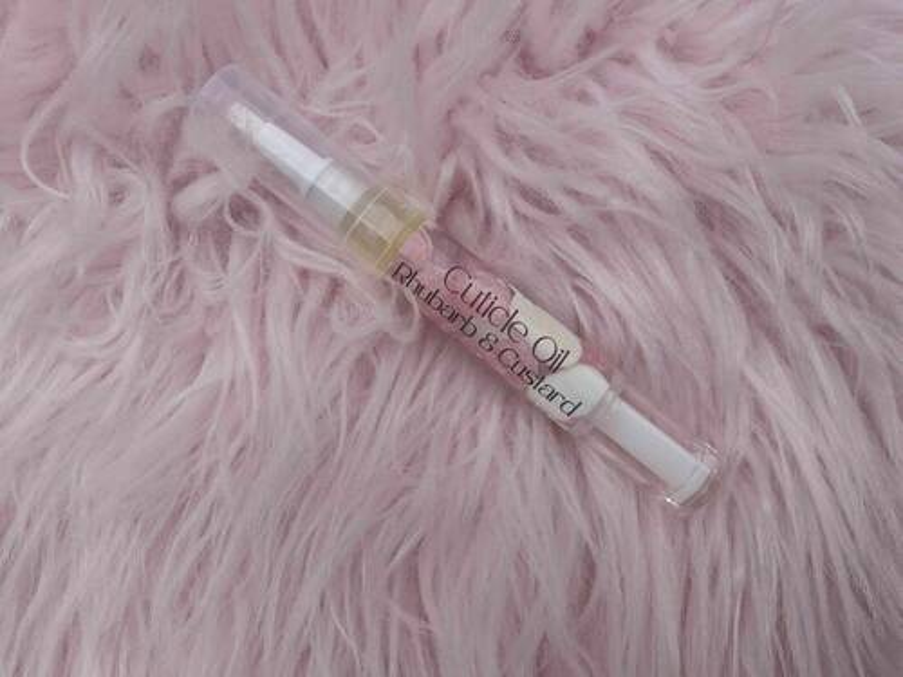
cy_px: 338
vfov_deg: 48.2
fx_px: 756
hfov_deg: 61.7
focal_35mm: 29
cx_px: 452
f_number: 1.8
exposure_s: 1/1626
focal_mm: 3
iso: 16
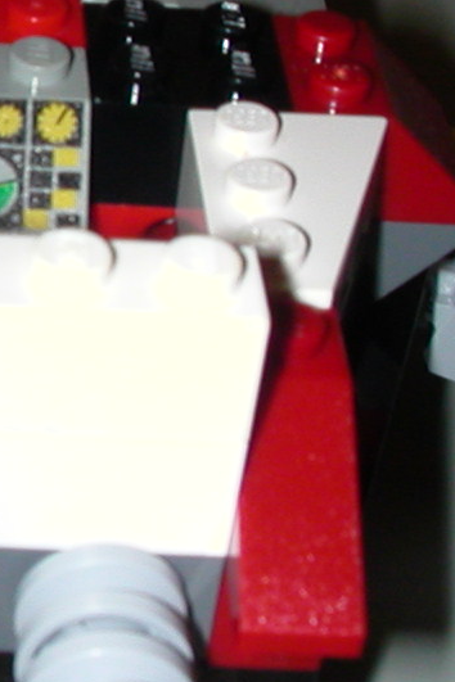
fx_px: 2199
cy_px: 307
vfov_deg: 17.6
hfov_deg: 11.6
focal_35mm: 116
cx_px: -49
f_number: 4.5
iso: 100
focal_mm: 5.6
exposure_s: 1/59.9
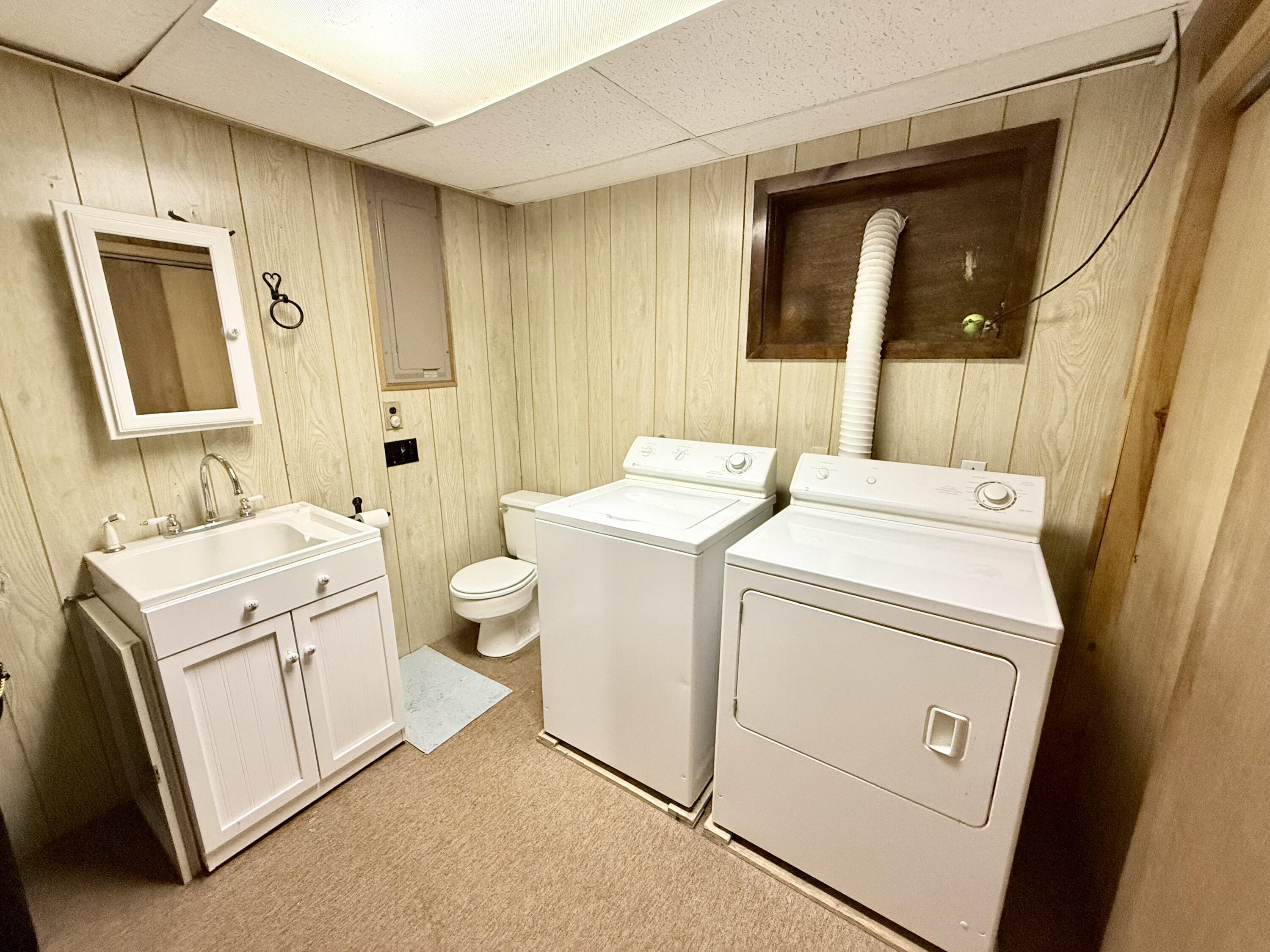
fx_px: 514
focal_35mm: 14
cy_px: 476
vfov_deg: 85.7
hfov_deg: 102.1
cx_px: 635
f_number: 2.2
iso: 400
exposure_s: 1/60
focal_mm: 2.22
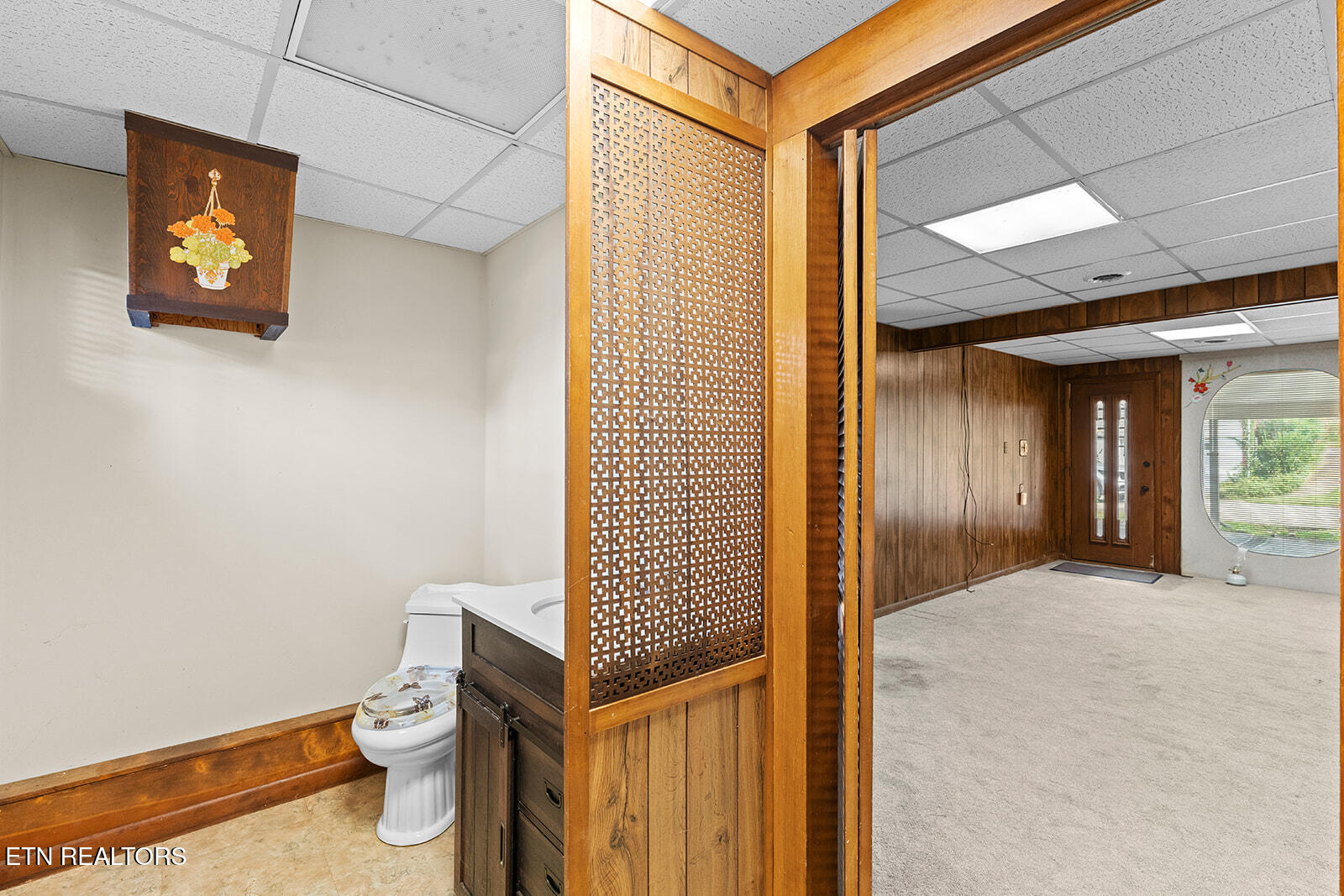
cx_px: 672
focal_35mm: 16
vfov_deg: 73.8
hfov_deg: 96.7
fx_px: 597
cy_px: 448
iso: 800
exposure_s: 1/4
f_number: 8
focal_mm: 16
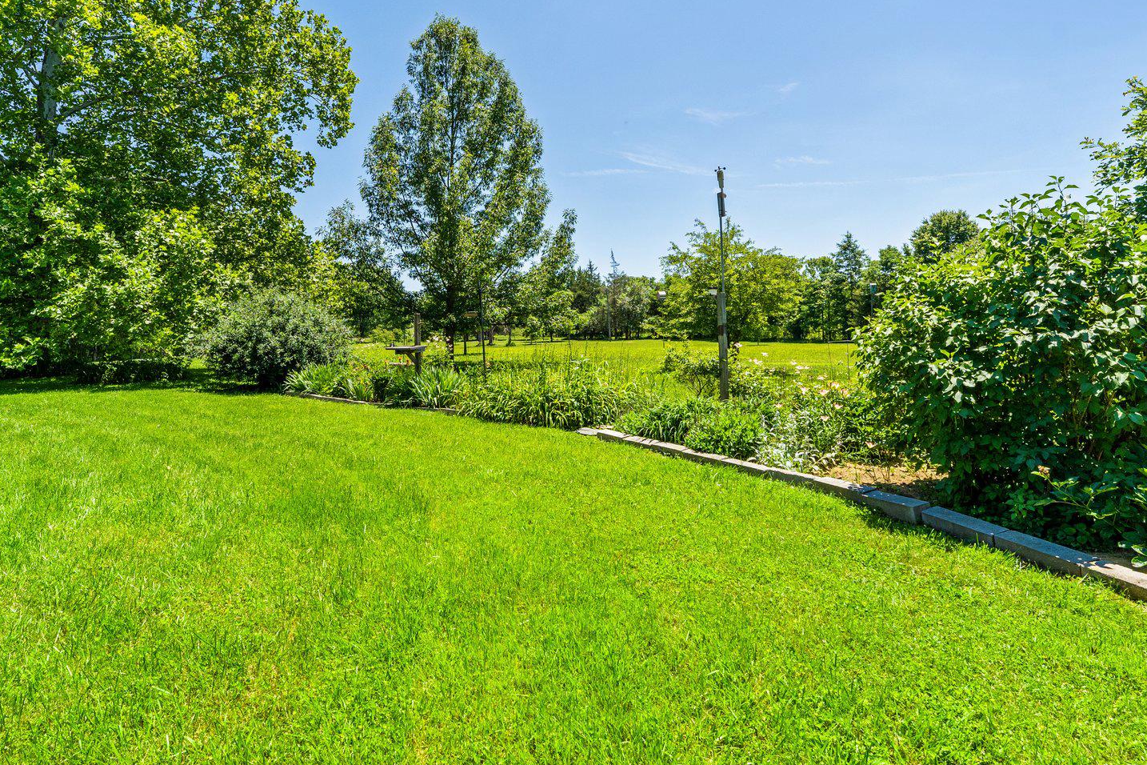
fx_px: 637
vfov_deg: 61.5
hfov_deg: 83.8
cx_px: 526
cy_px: 312
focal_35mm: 20
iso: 640
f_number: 8
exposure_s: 1/1250
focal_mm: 14
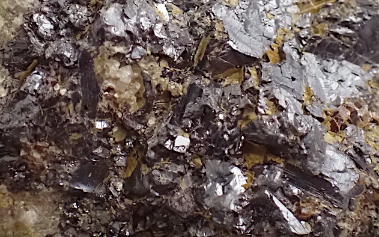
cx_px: 165
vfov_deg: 6.2
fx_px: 2169
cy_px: 57
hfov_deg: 10.0
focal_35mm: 210
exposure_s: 1/40
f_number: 4.9
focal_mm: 18
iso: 1600
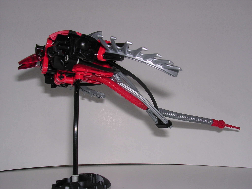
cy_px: 94
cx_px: 126
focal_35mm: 38
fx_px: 277
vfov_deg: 37.7
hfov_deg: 49.0
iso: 100
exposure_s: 1/60.1
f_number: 5.6
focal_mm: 5.8
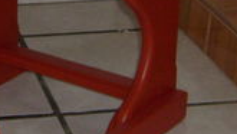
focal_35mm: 148
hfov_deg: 14.1
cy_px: -10
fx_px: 931
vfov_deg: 8.2
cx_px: -52
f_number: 2.8
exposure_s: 1/45
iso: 100
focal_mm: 5.8
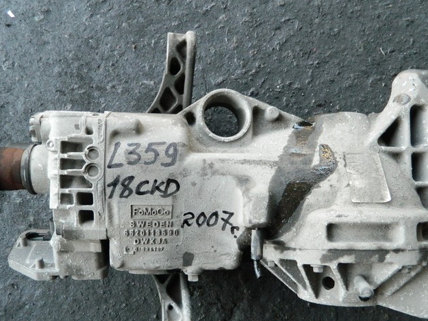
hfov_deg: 56.8
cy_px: 185
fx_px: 396
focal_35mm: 32
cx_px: 217
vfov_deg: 44.0
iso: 400
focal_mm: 4.5
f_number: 3.1
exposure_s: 1/125
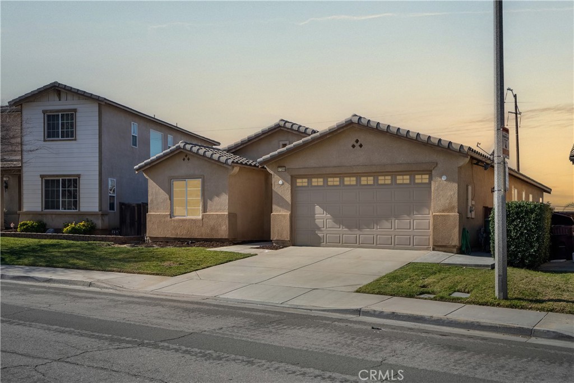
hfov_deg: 54.4
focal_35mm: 35
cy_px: 192
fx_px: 558
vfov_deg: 37.9
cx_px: 287
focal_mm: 35
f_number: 6.3
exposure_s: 1/5000
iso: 200
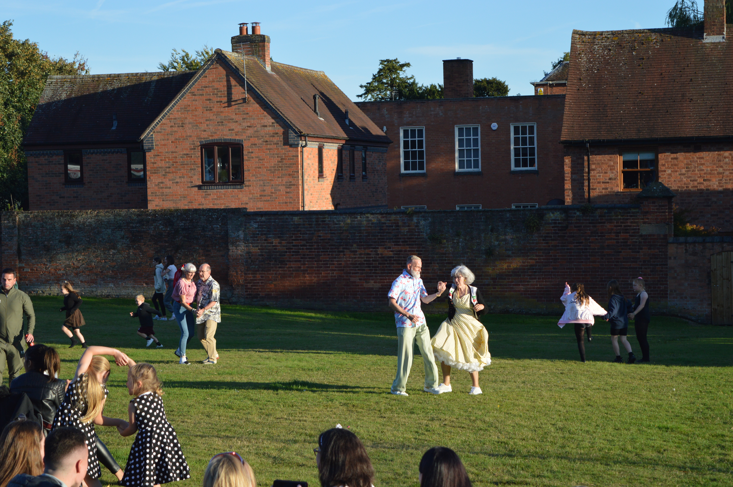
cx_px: 366
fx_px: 1678
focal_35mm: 82
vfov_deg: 16.5
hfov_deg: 24.6
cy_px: 244
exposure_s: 1/1000
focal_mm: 55
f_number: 5.6
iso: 400
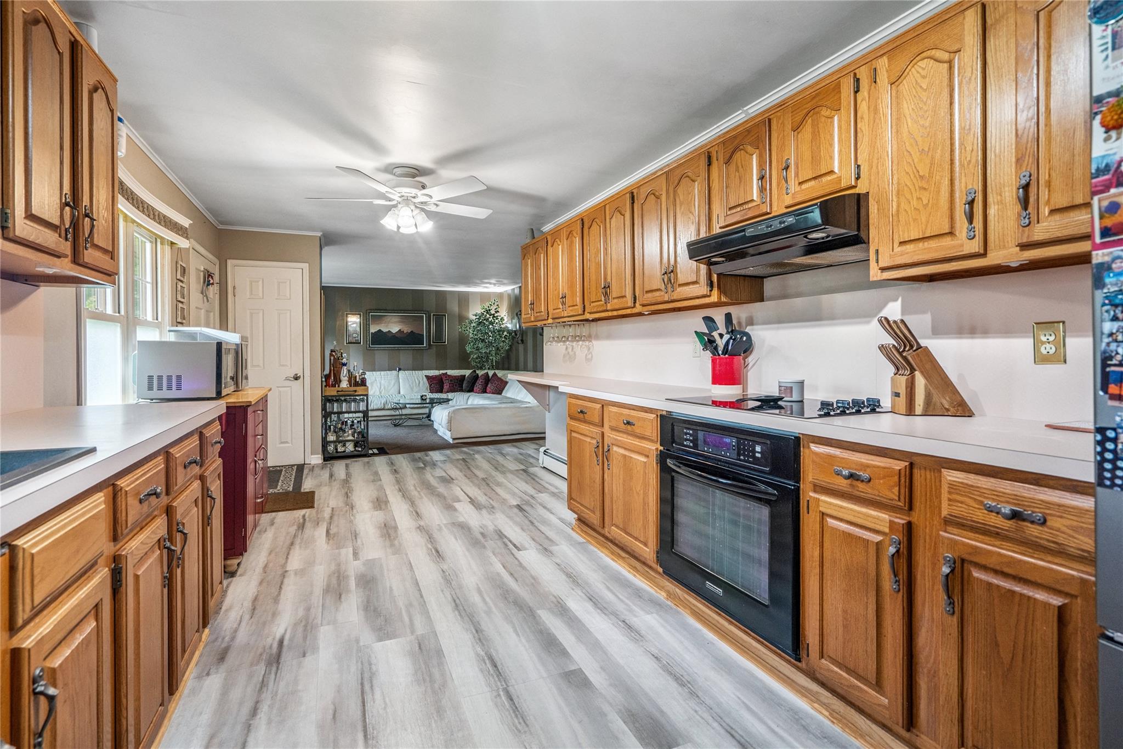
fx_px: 499
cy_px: 374
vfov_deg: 73.7
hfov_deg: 96.7
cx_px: 562
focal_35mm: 16
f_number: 5.6
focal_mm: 16
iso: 1250
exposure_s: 1/80
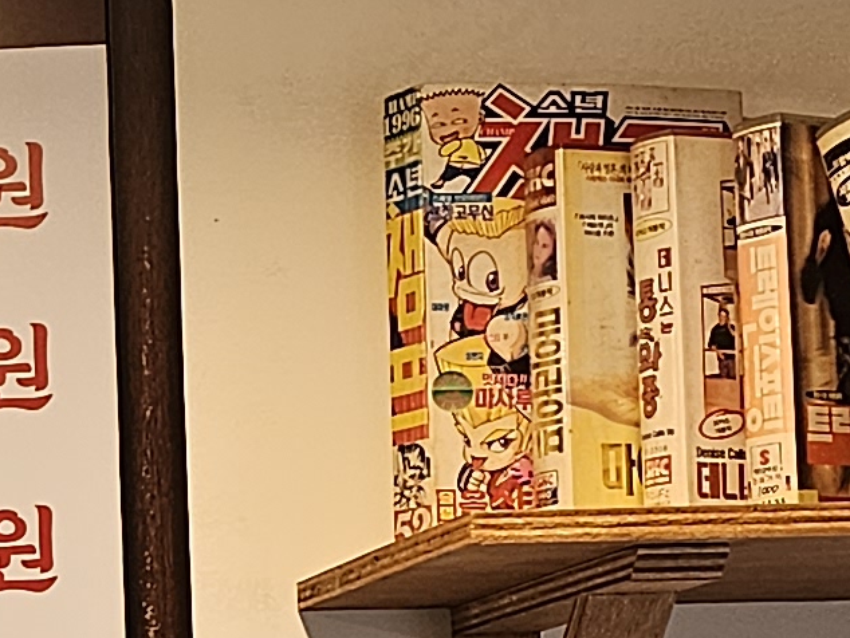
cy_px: 755
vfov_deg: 10.1
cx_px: -1027
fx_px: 3562
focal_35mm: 145
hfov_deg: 11.7
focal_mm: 6.3
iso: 160
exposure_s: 1/120
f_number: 1.7
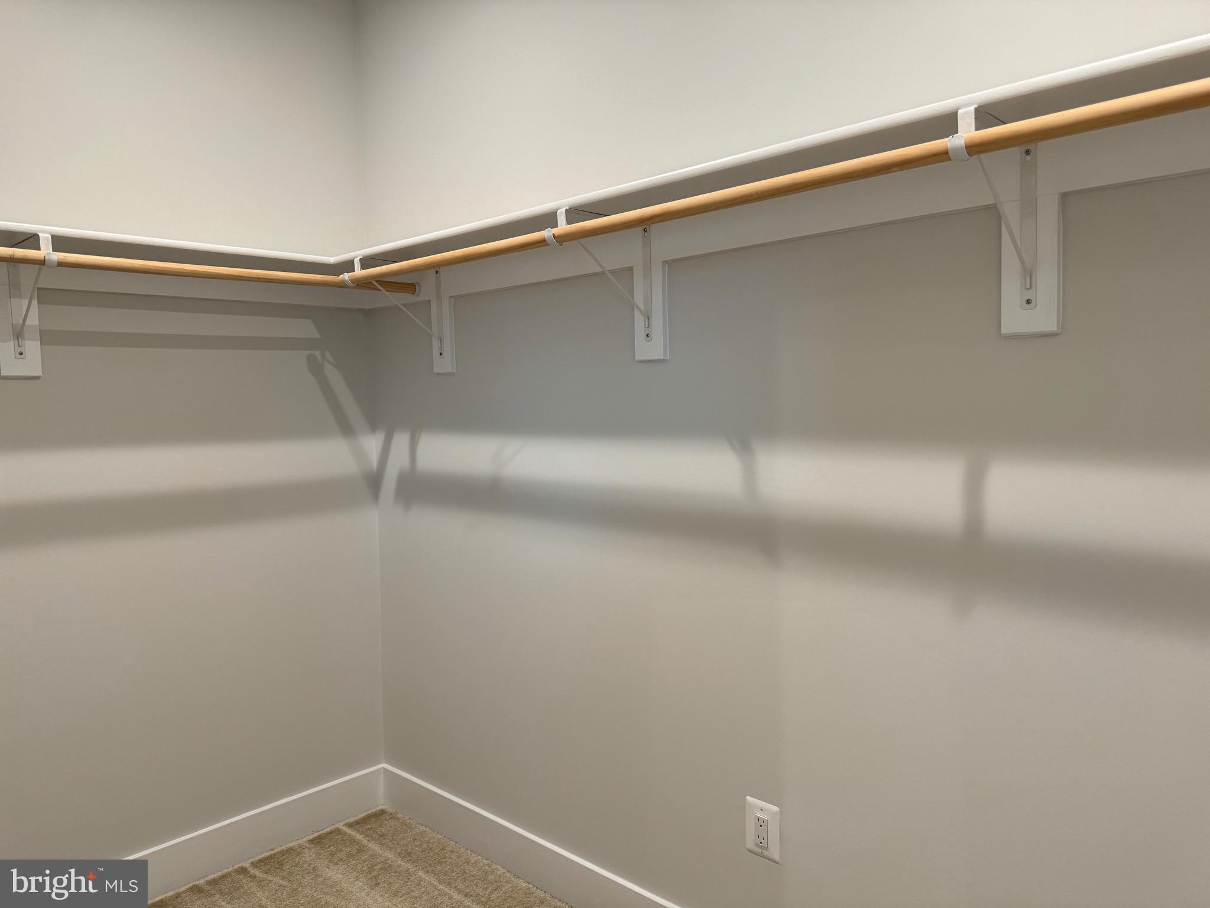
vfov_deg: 56.8
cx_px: 605
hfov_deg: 71.6
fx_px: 839
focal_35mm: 24
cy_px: 454
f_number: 1.78
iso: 160
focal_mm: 6.76
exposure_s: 1/120
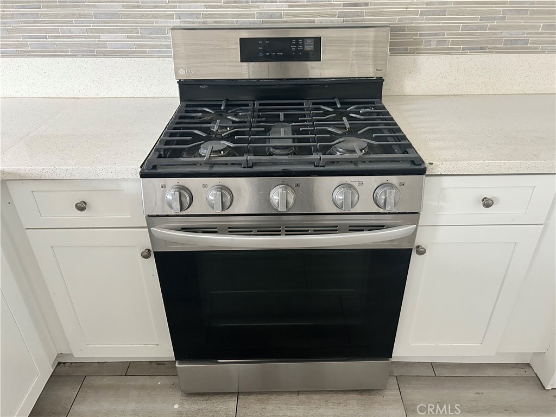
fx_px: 418
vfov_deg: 53.1
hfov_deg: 67.3
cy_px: 208
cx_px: 278
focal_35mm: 26
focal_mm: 5.7
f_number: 1.5
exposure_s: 1/60
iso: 500
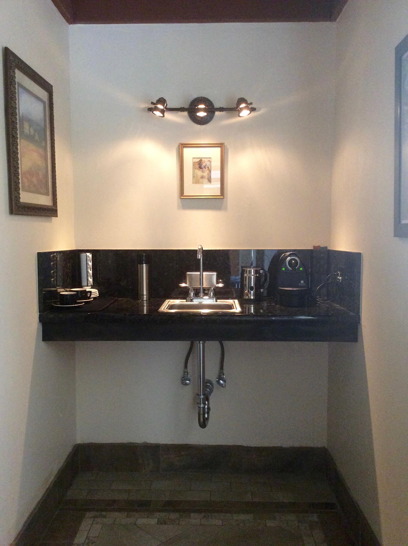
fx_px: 504
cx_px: 204
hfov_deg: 44.1
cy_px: 273
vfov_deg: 56.9
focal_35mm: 32
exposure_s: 1/24
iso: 200
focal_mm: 3.3
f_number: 2.4
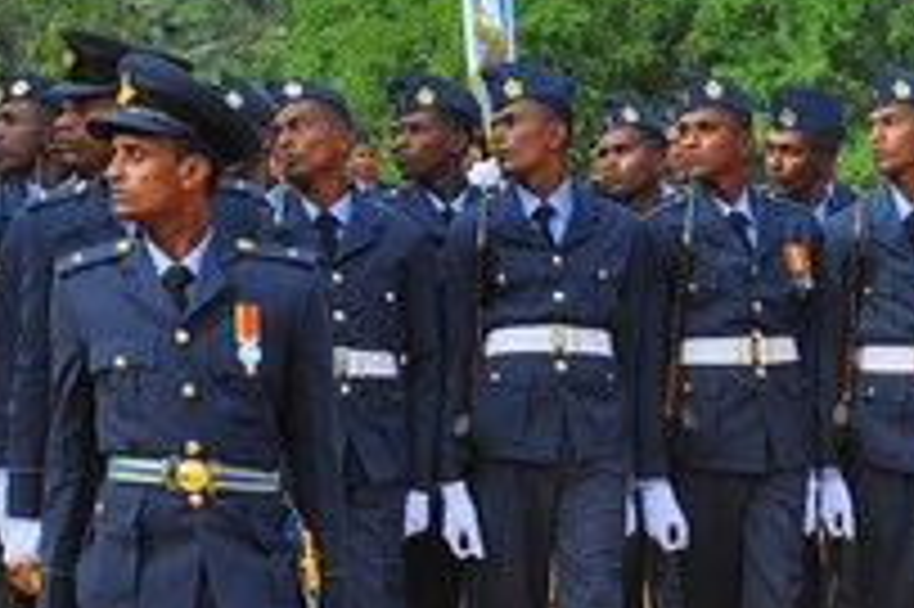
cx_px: 1108
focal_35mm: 275
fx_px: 6976
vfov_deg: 5.0
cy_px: 543
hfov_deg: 7.4
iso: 200
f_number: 13
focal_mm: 62
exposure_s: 1/125
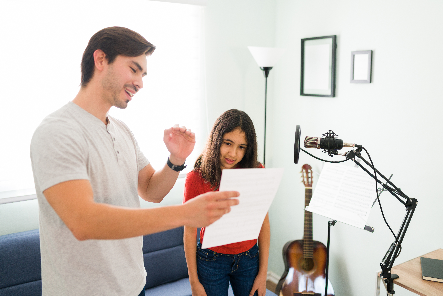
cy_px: 148
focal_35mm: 35
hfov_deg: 54.4
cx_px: 222
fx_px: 431
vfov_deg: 37.9
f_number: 1.8
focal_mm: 35
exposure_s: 1/125
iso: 500
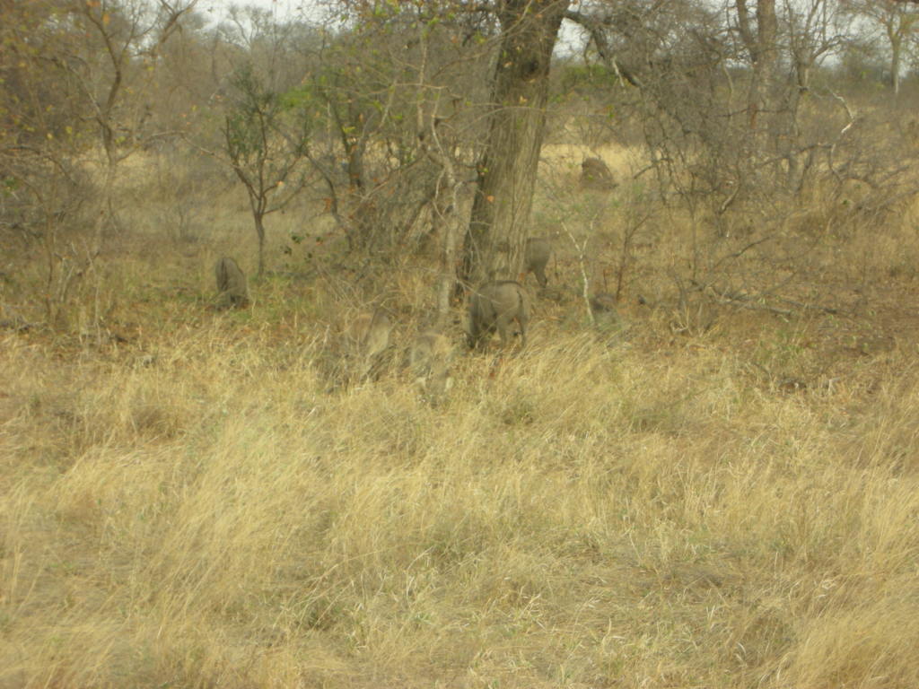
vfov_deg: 14.1
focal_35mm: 105
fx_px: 2788
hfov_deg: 18.7
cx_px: 460
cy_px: 344
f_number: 5.4
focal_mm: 17.4
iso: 50
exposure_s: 1/69.6
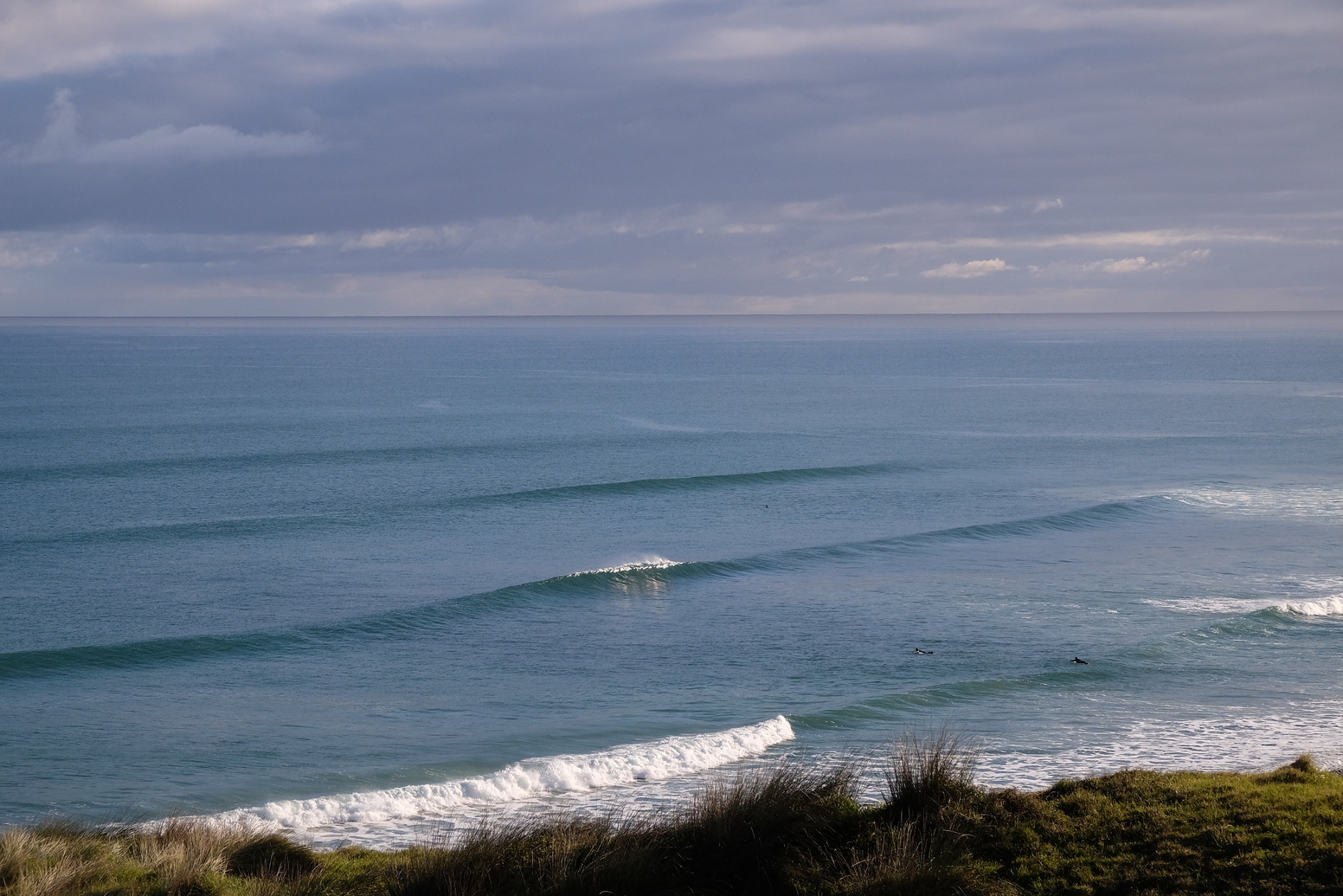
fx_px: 3096
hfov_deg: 24.5
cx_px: 672
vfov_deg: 16.5
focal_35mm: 83
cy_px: 448
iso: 1000
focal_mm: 55
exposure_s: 1/480
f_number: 11
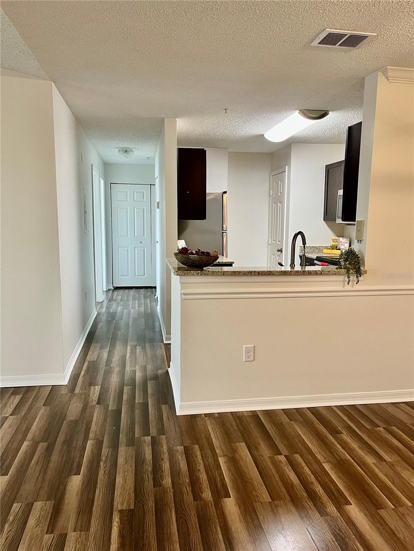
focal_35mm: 26
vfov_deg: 67.3
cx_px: 207
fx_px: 415
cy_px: 276
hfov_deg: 53.1
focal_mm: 5.1
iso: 80
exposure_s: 1/60
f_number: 1.6
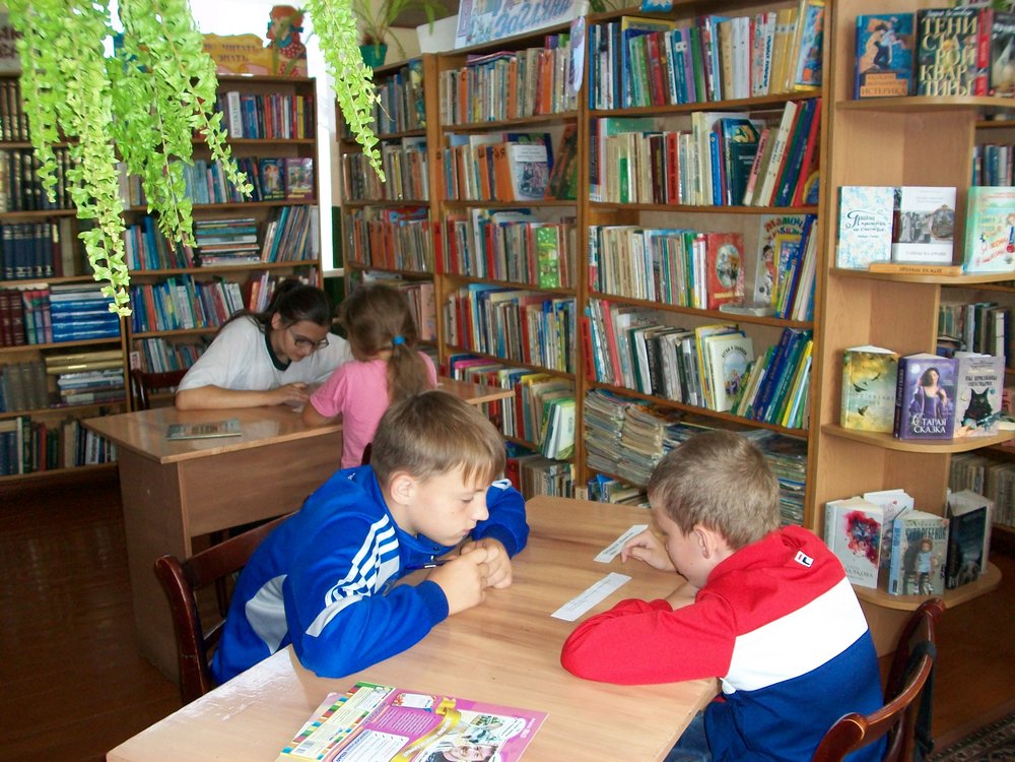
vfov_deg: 41.8
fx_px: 997
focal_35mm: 34
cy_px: 381
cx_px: 508
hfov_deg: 54.0
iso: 120
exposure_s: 1/60
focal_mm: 5.7
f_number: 2.8
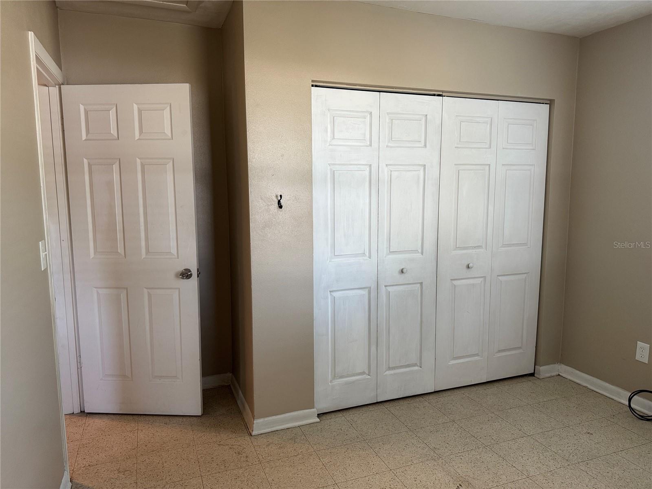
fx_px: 452
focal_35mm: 24
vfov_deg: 56.8
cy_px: 244
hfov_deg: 71.6
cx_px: 326
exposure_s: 1/60
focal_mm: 6.76
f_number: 1.78
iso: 200
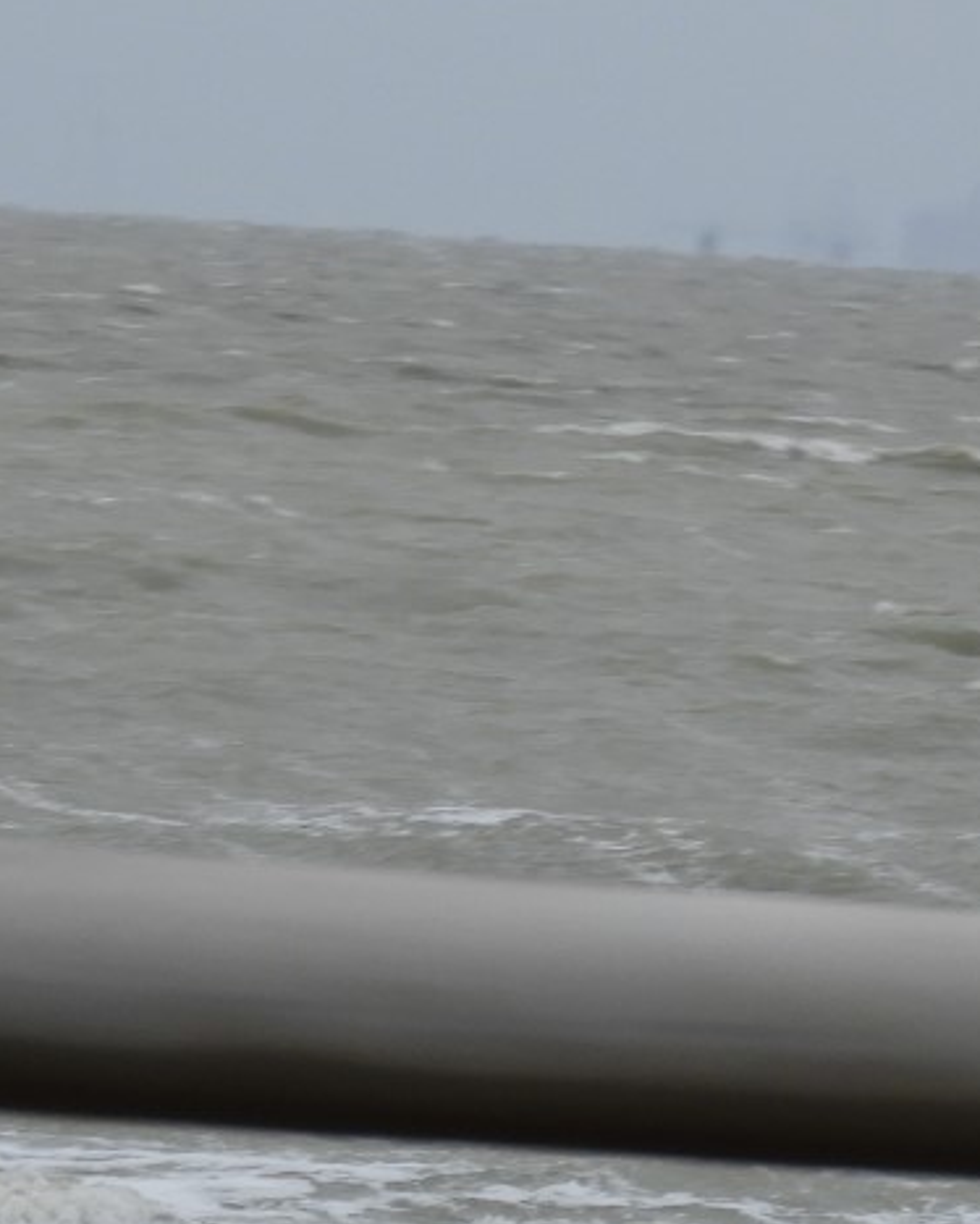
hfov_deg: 2.3
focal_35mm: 662
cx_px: 726
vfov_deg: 2.9
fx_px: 23985
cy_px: 508
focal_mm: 39.4
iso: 100
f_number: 5.3
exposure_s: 1/400
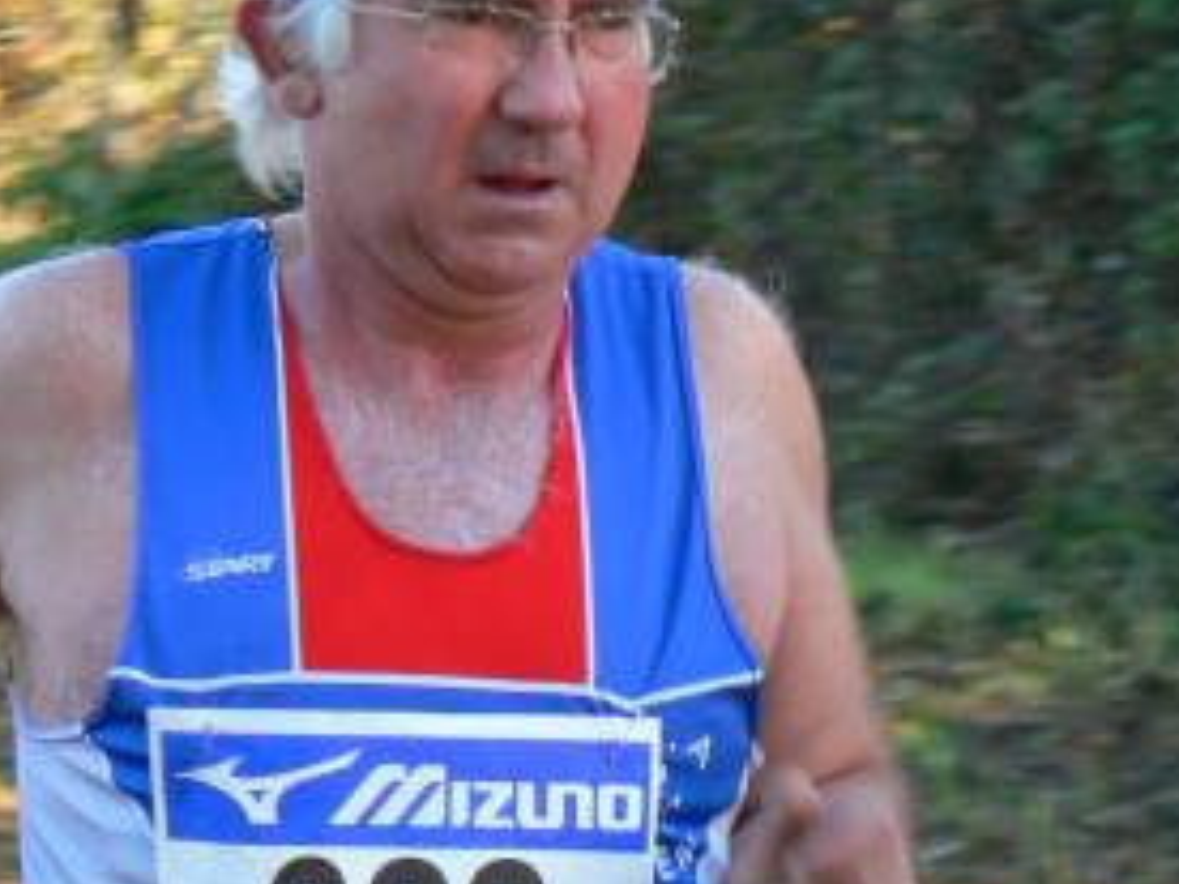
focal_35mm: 405
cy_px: 192
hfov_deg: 4.9
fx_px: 13794
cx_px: 577
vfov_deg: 3.7
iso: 80
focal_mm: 31
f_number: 3.3
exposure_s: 1/60
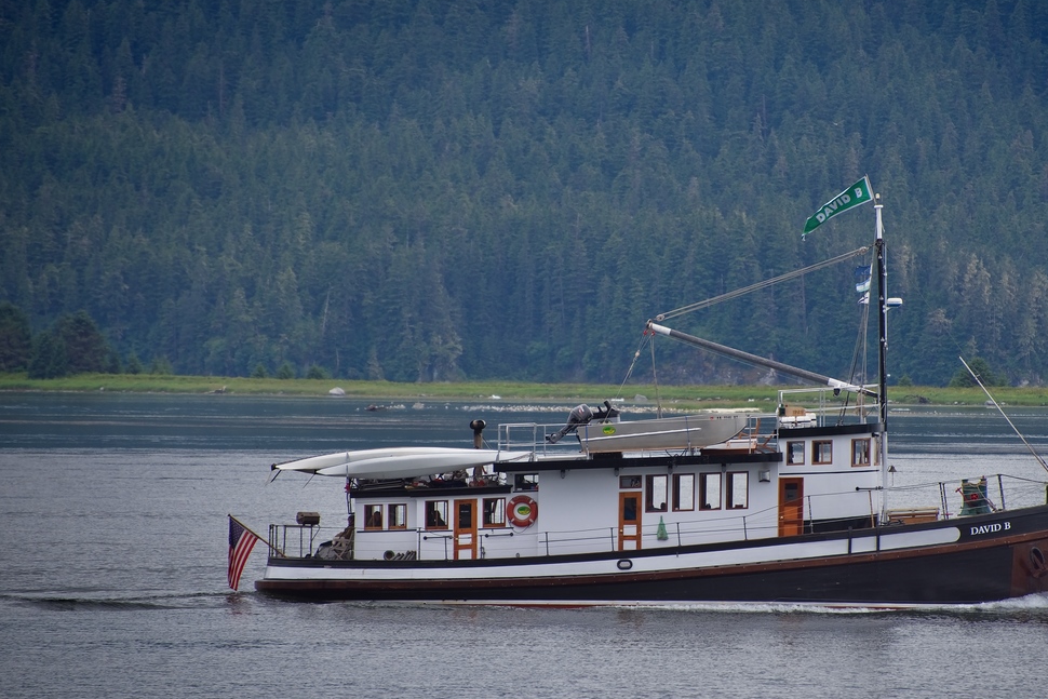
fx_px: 11529
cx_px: 657
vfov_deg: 3.5
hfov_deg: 5.2
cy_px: 389
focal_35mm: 396
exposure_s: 1/640
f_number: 5.6
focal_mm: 300
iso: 220
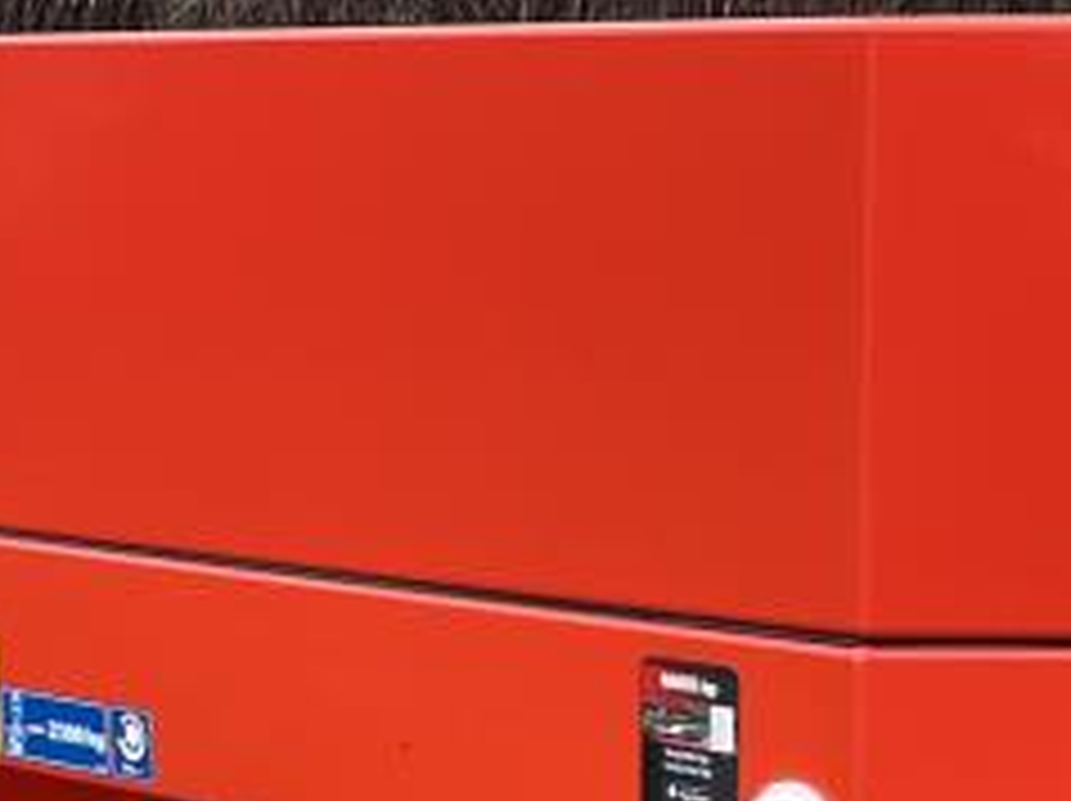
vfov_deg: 10.1
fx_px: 4327
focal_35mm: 140
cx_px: 666
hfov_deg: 14.1
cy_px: 1390
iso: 50
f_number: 1.6
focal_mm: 5.1
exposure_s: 1/121
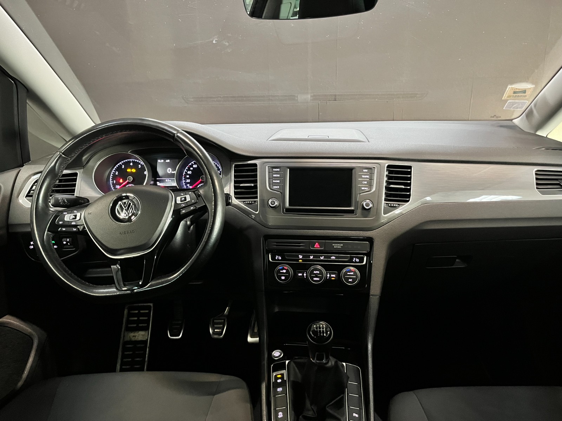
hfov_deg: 67.3
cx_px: 281
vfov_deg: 53.1
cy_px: 210
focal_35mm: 26
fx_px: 422
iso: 640
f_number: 1.6
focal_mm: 5.1
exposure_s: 1/28
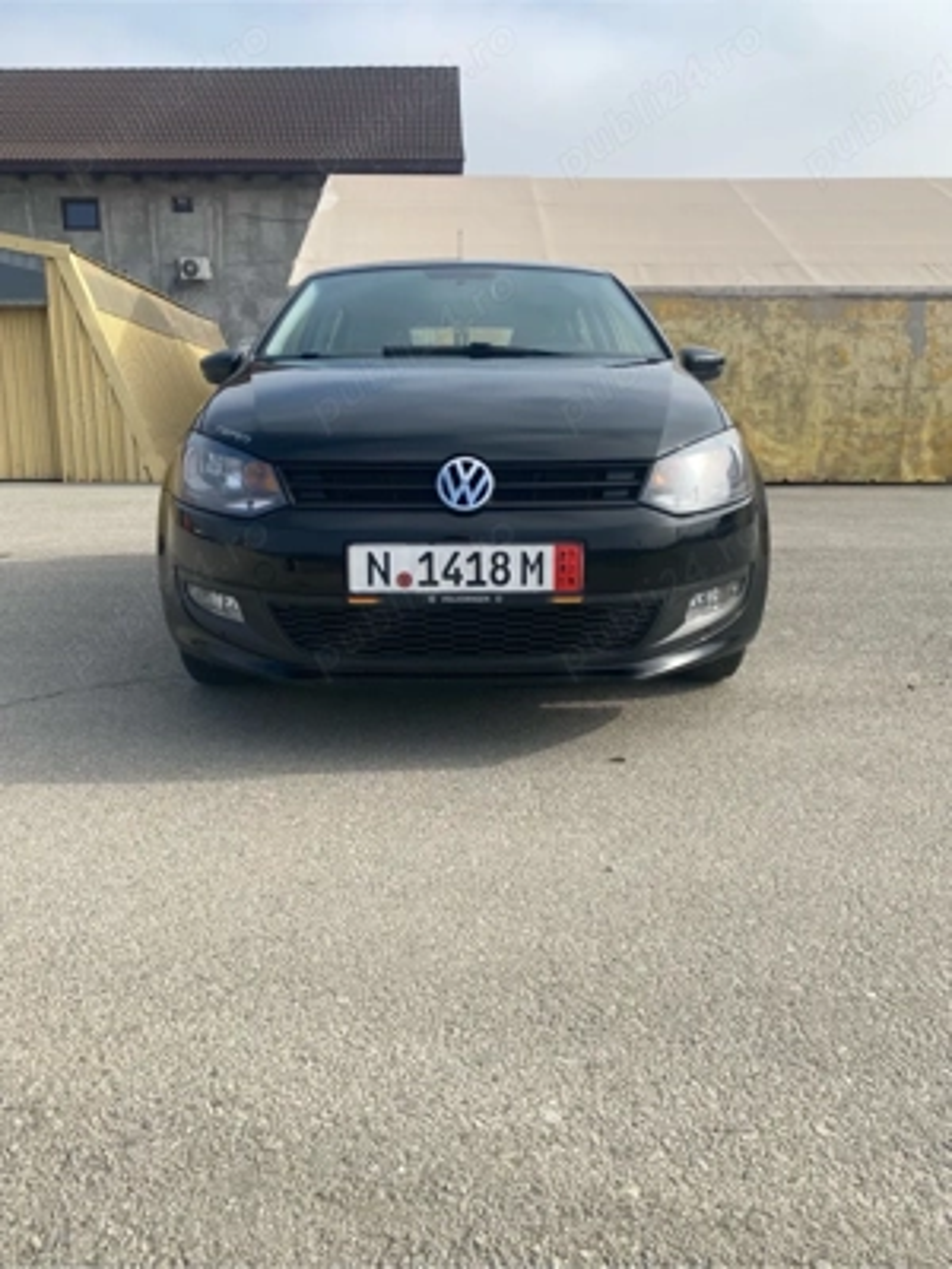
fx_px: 953
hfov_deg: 53.1
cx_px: 476
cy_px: 634
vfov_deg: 67.3
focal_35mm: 26
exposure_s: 1/2222
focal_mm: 4.25
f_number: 1.8
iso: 32
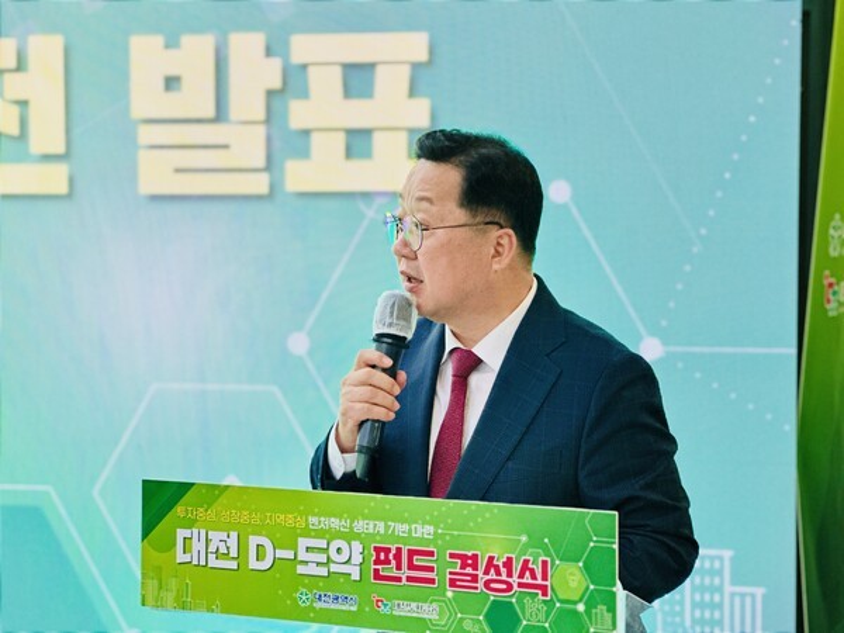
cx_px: 422
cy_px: 316
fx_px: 1877
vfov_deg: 19.1
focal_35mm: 77
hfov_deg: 25.3
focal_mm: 9
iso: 200
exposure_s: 1/120
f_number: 2.8
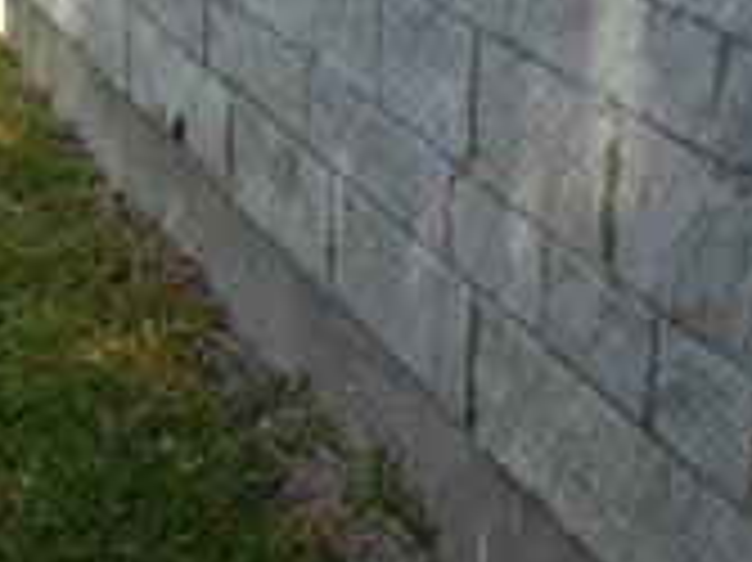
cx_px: 599
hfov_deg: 13.4
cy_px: -652
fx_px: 3191
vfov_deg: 9.3
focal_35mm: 147
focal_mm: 4.3
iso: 80
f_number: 3.3
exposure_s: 1/250
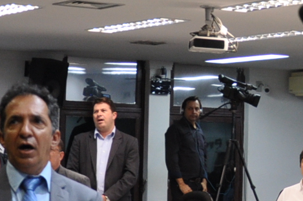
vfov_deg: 9.1
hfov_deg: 13.4
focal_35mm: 151
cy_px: 114
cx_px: 326
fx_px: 1269
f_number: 4.5
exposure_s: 1/80
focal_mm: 22
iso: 640
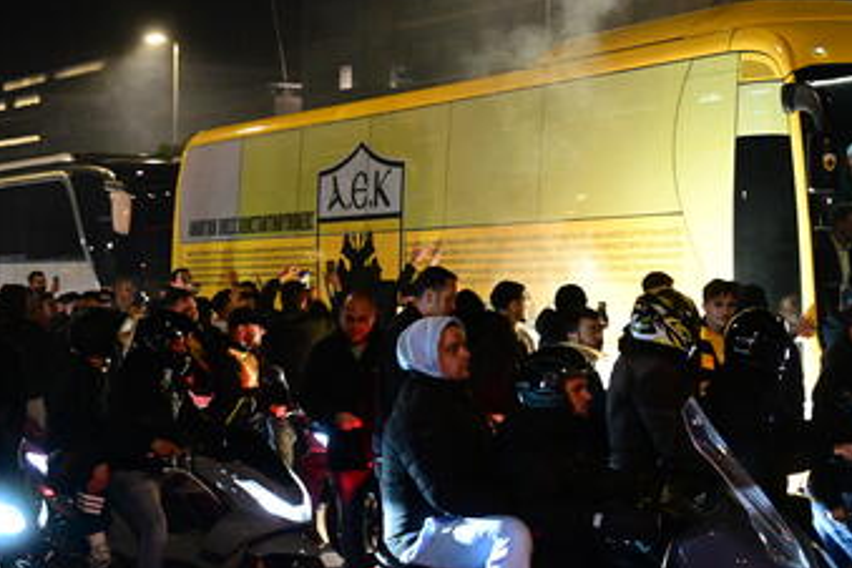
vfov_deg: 14.7
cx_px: 598
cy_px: 181
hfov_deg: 21.8
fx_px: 2201
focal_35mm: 93
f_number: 2.8
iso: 1600
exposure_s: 1/125
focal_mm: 35
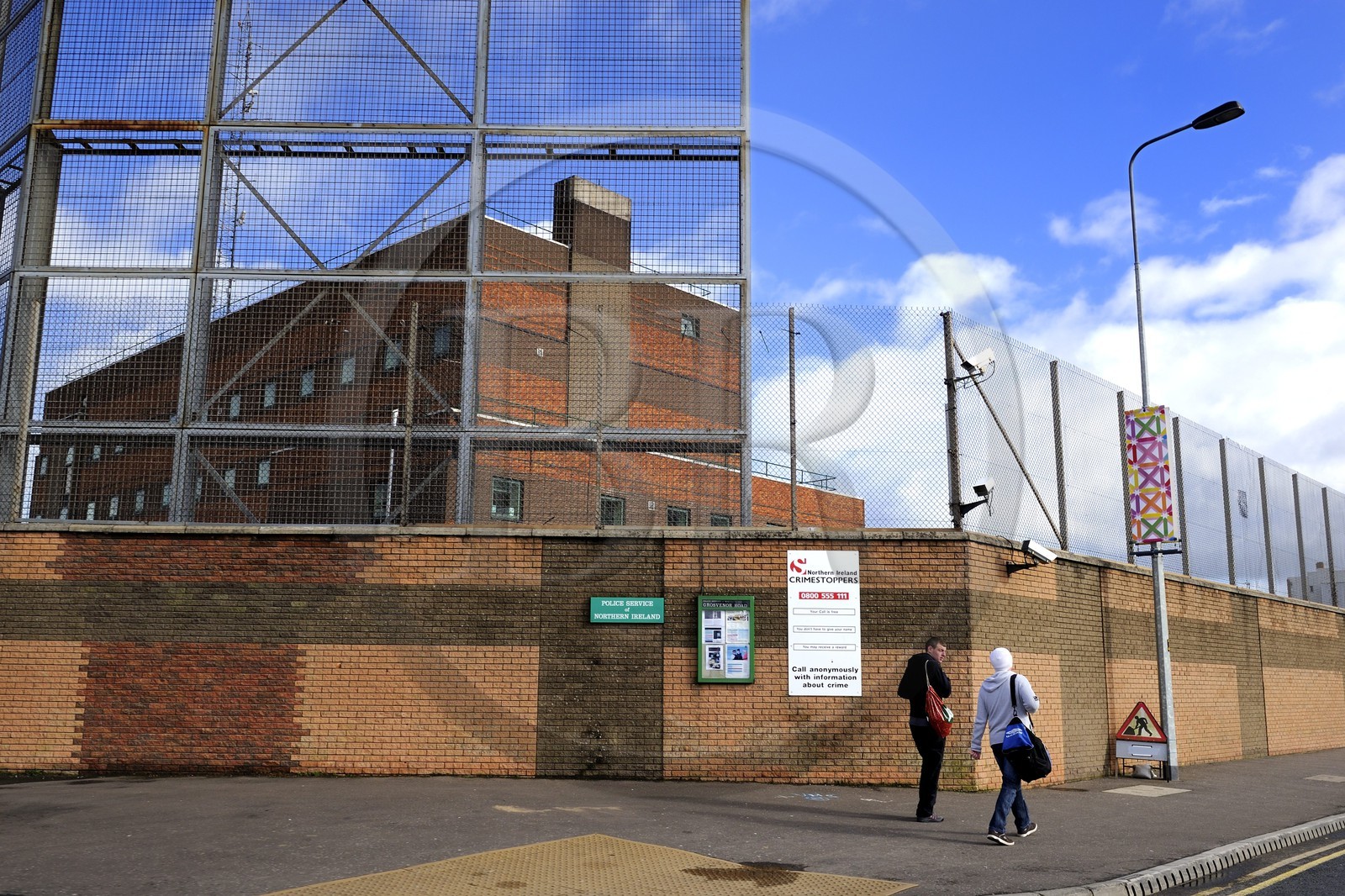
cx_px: 672
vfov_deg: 42.3
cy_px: 448
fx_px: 1158
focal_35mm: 31
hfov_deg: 60.3
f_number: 8
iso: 400
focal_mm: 31
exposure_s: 1/500
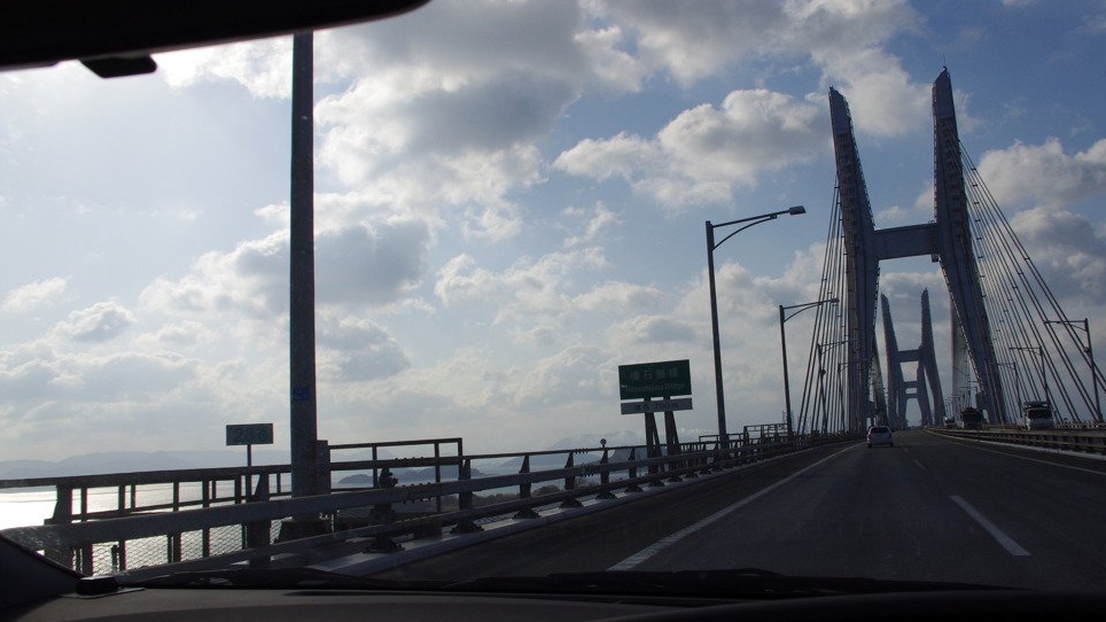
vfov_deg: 38.9
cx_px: 570
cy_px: 305
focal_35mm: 30
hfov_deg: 64.3
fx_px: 880
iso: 400
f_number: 11
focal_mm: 18
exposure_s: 1/1000
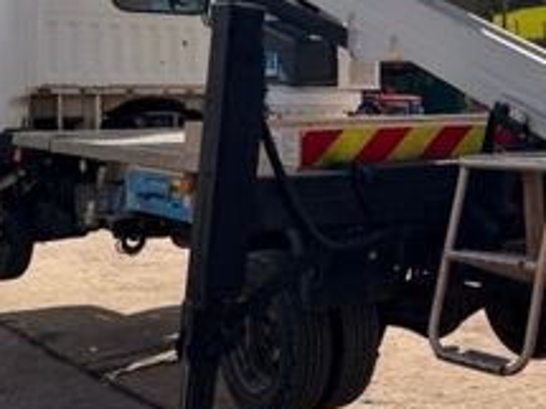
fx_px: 1056
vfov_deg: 21.7
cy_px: 104
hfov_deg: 28.1
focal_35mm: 67
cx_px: 475
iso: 100
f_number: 1.78
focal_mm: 6.76
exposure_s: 1/7353
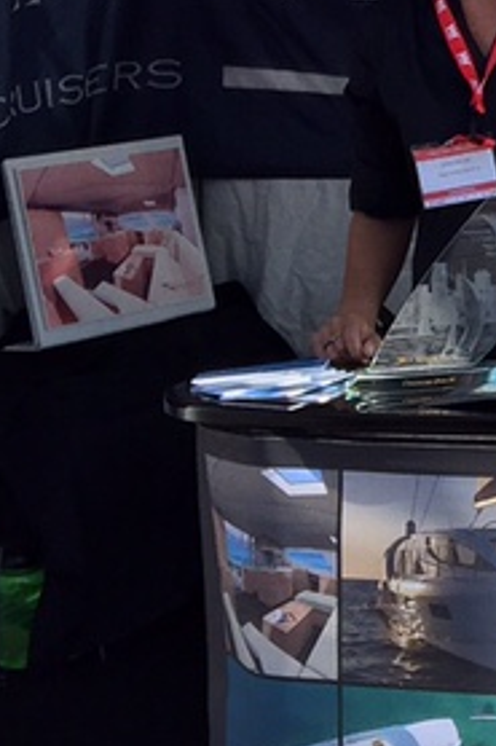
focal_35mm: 139
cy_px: -54
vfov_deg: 14.5
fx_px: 2876
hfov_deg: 9.0
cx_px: 1137
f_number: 2.2
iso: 32
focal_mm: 4.15
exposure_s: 1/1236
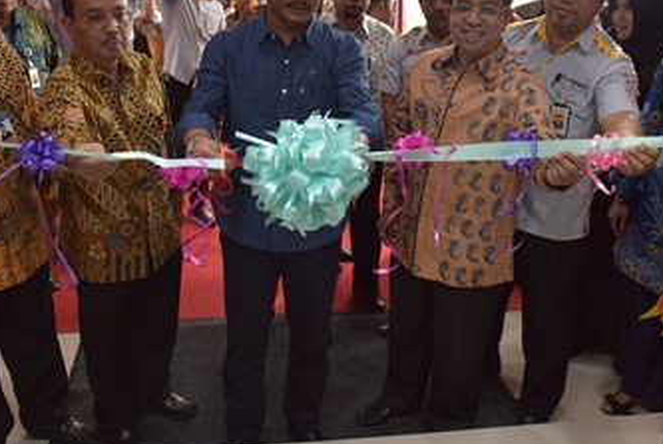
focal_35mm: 36
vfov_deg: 36.6
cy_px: 151
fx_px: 664
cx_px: 311
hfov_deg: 53.0
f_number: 5.6
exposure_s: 1/160
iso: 2000
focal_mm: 24
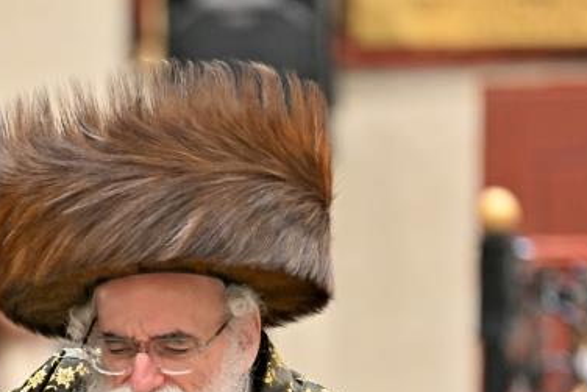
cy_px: 532
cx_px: -14
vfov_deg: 2.9
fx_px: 7780
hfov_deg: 4.3
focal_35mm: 477
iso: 400
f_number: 2.8
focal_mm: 175
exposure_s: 1/200
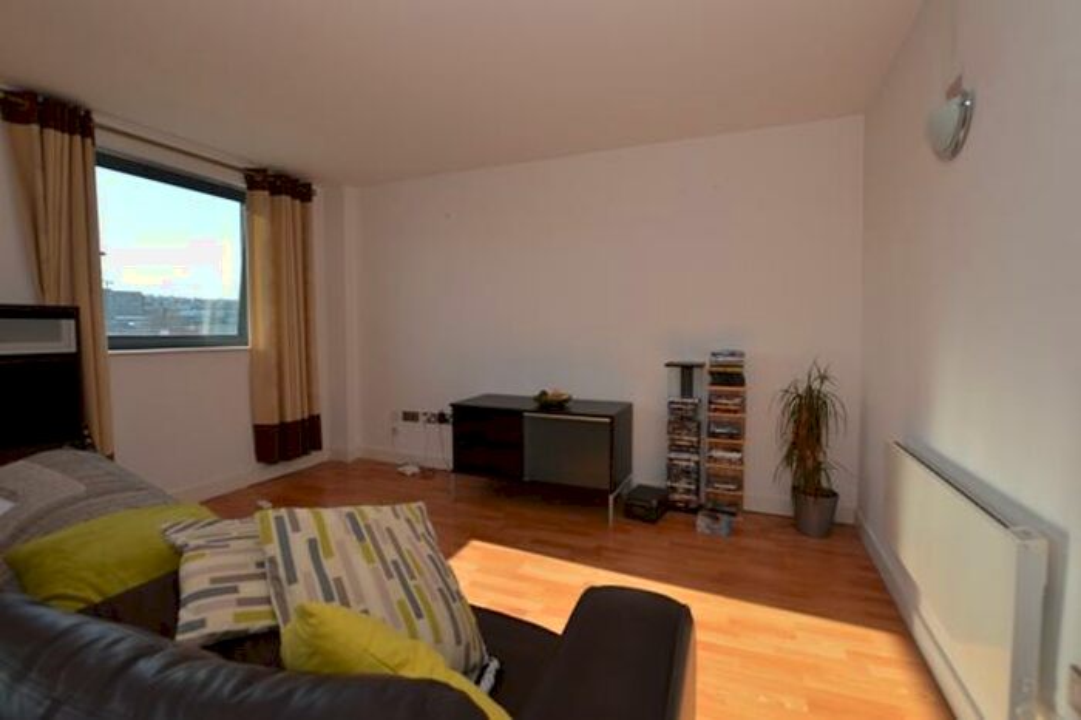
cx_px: 540
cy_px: 360
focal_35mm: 15
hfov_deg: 100.4
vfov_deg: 77.3
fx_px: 450
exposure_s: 1/160
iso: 100
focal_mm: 10
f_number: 6.3
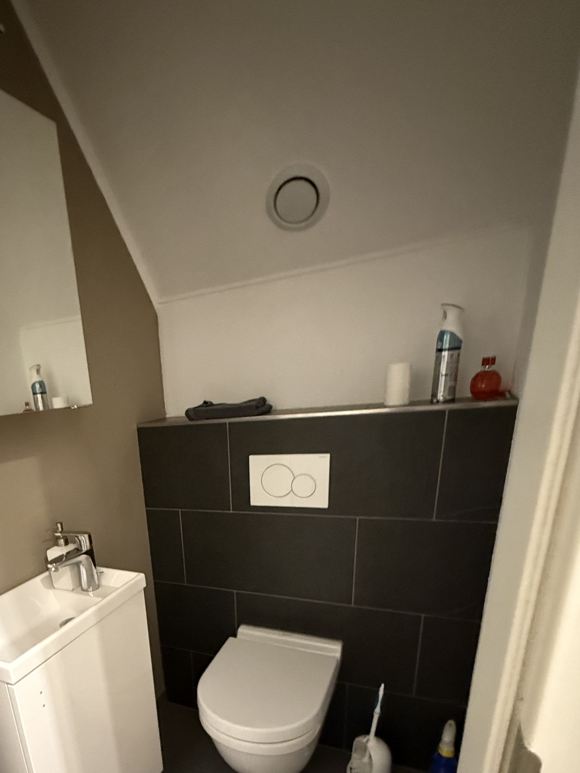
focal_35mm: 21
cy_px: 564
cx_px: 155
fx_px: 469
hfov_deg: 60.4
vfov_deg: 74.3
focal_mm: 2.22
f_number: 2.2
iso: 1250
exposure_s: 1/33
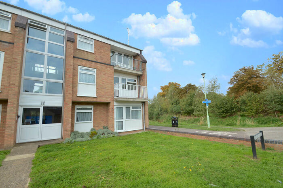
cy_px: 94
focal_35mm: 15
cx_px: 142
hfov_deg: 100.4
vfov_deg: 77.3
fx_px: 118
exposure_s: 1/200
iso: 100
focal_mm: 10
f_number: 7.1
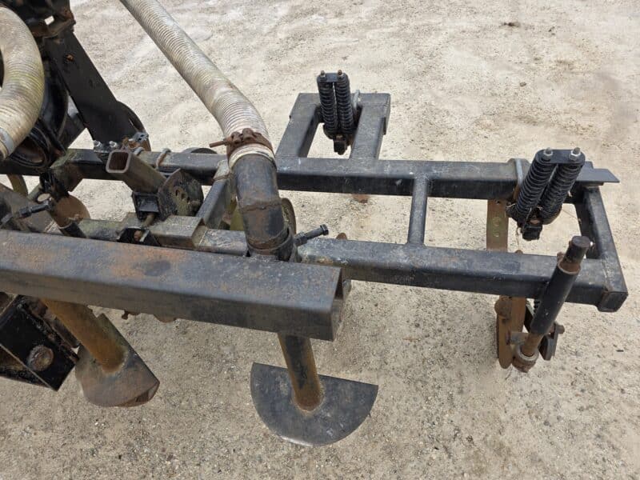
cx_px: 320
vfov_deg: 58.9
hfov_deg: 73.9
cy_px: 240
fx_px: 425
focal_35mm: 23
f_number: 1.7
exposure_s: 1/180
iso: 32
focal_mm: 6.3
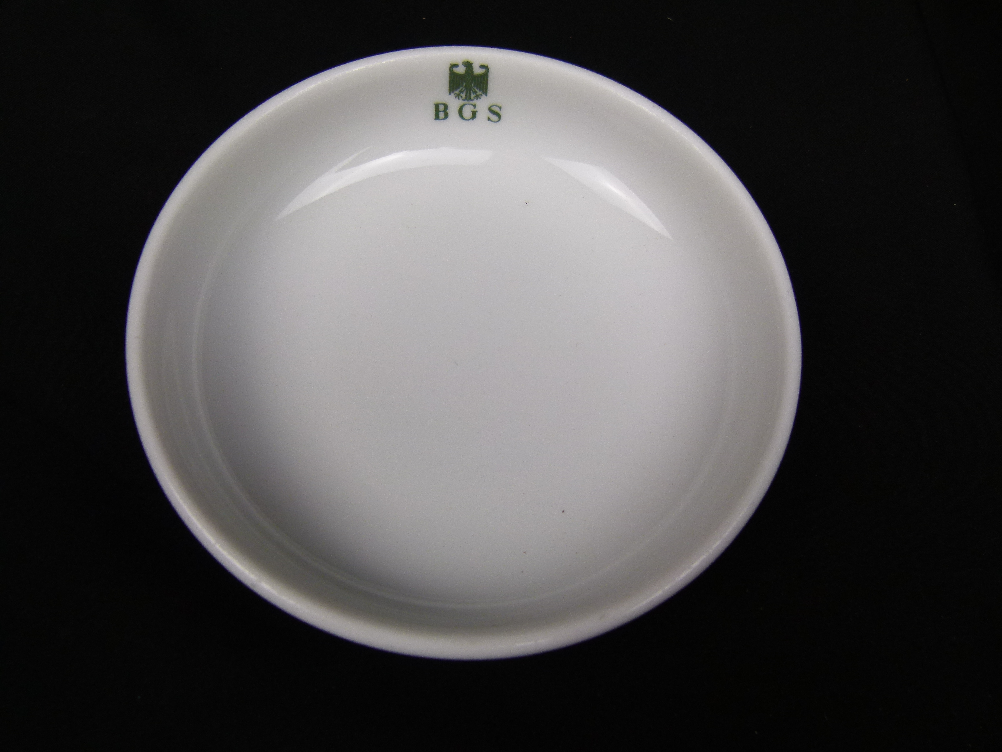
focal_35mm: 25
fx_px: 724
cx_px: 501
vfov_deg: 54.9
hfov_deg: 69.4
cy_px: 376
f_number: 2.8
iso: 100
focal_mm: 4.5
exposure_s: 1/60
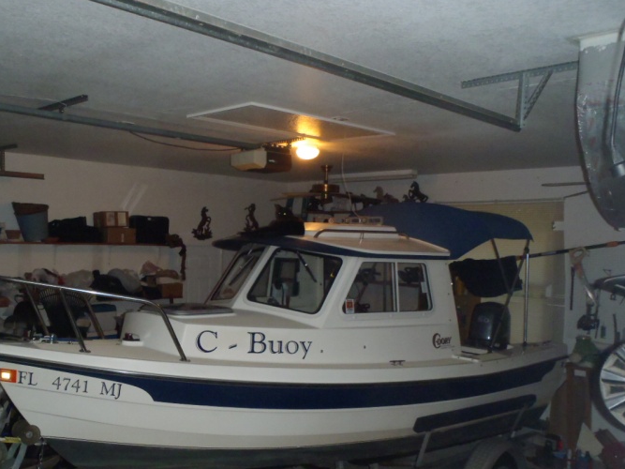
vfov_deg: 39.5
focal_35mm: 36
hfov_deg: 51.1
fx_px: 650
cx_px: 253
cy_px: 274
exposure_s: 1/30
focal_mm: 5.4
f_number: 4.1
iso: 500
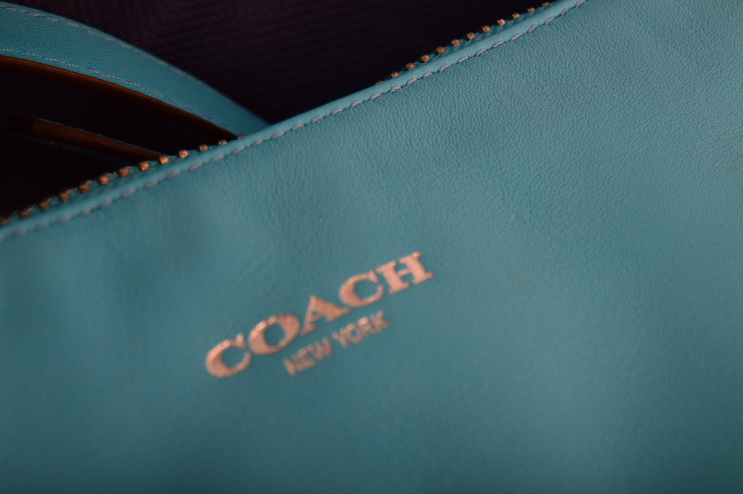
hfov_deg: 24.6
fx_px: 1701
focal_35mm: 82
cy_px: 247
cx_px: 372
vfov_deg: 16.5
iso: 200
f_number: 5.6
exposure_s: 1/200
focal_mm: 55
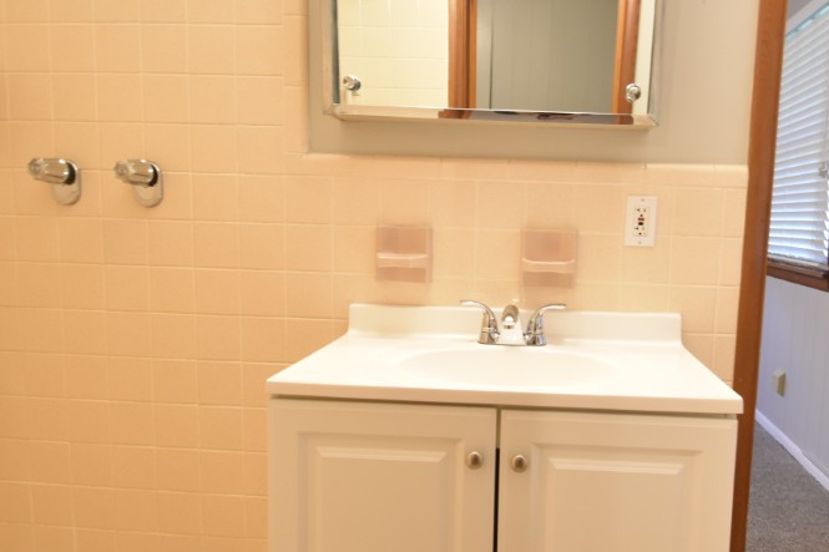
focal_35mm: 26
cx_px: 517
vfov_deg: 49.5
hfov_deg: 68.3
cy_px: 278
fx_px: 599
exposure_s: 1/20
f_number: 3.5
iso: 800
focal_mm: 10
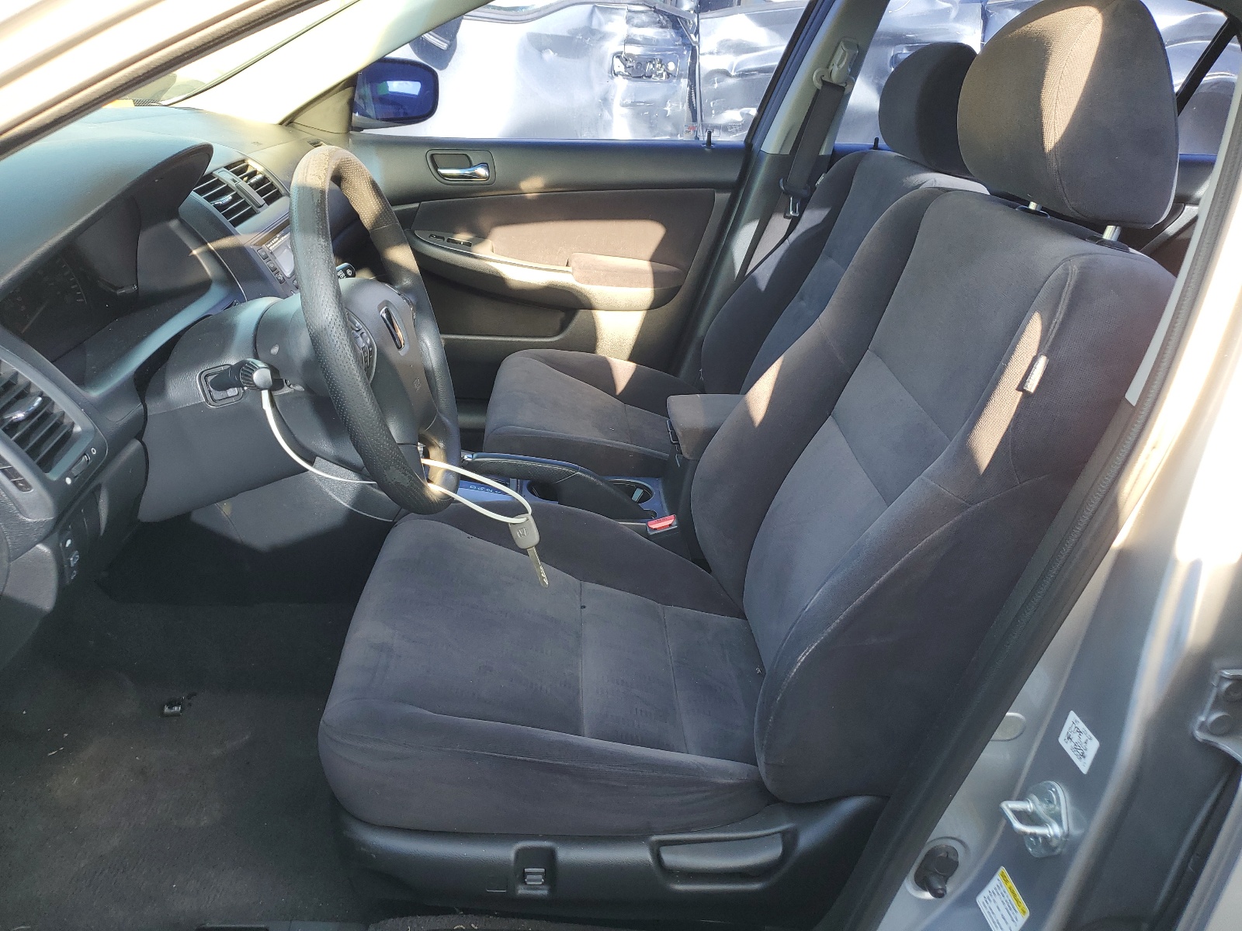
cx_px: 621
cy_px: 466
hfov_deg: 67.3
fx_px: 933
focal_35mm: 26
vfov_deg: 53.1
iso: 50
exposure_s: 1/154
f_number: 1.5
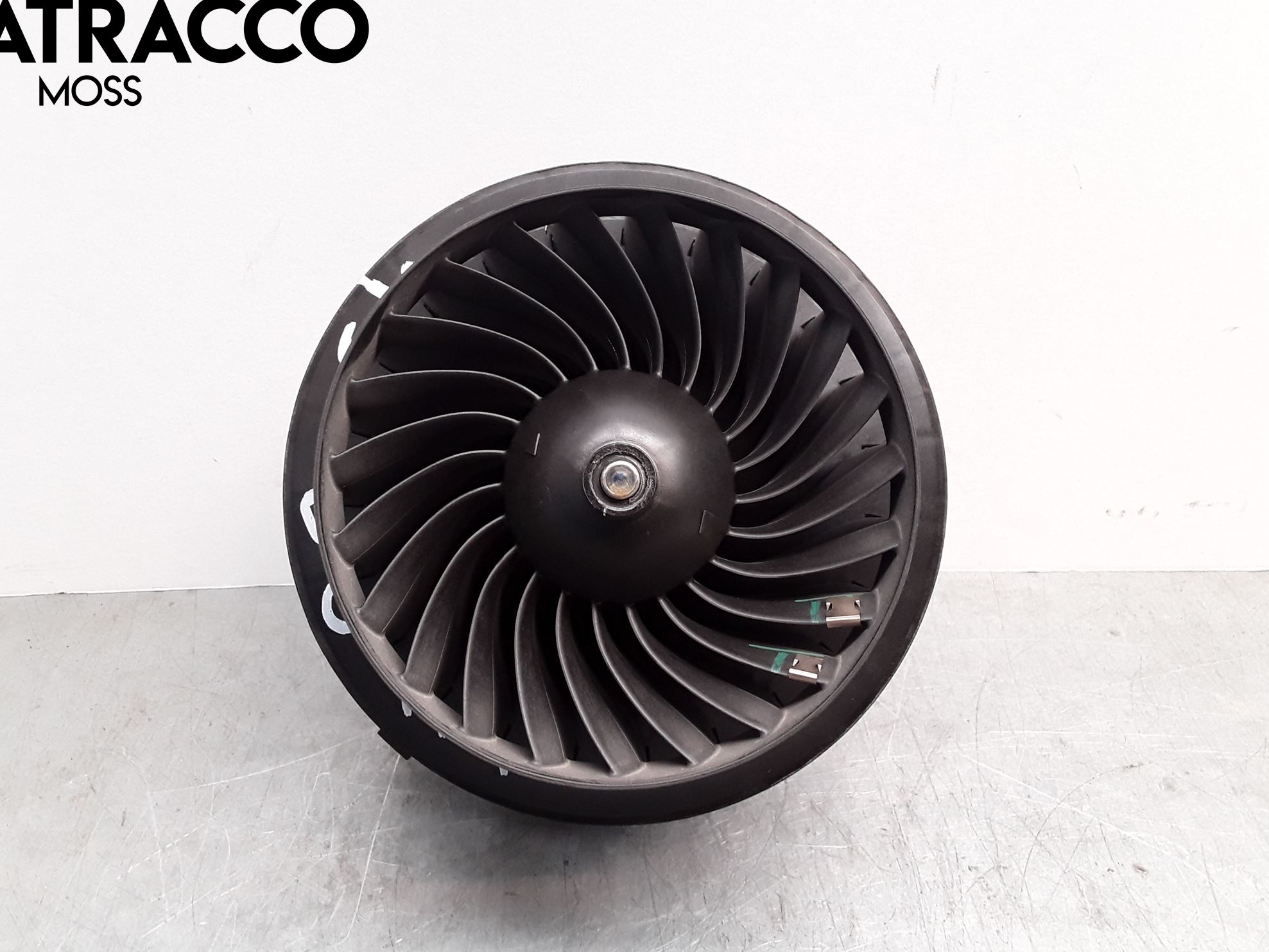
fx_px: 1063
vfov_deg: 48.2
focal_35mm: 29
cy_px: 487
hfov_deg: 61.7
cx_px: 632
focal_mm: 2.91
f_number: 1.9
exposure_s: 1/50
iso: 80
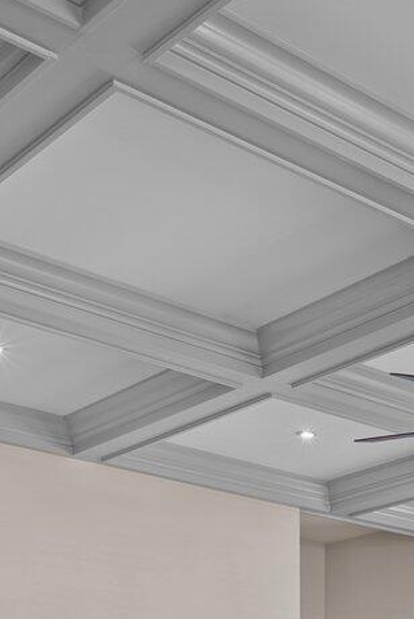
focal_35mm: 71
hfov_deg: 17.7
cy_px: 814
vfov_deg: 24.6
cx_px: 570
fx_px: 1223
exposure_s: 1/3
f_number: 4
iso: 400
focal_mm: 16
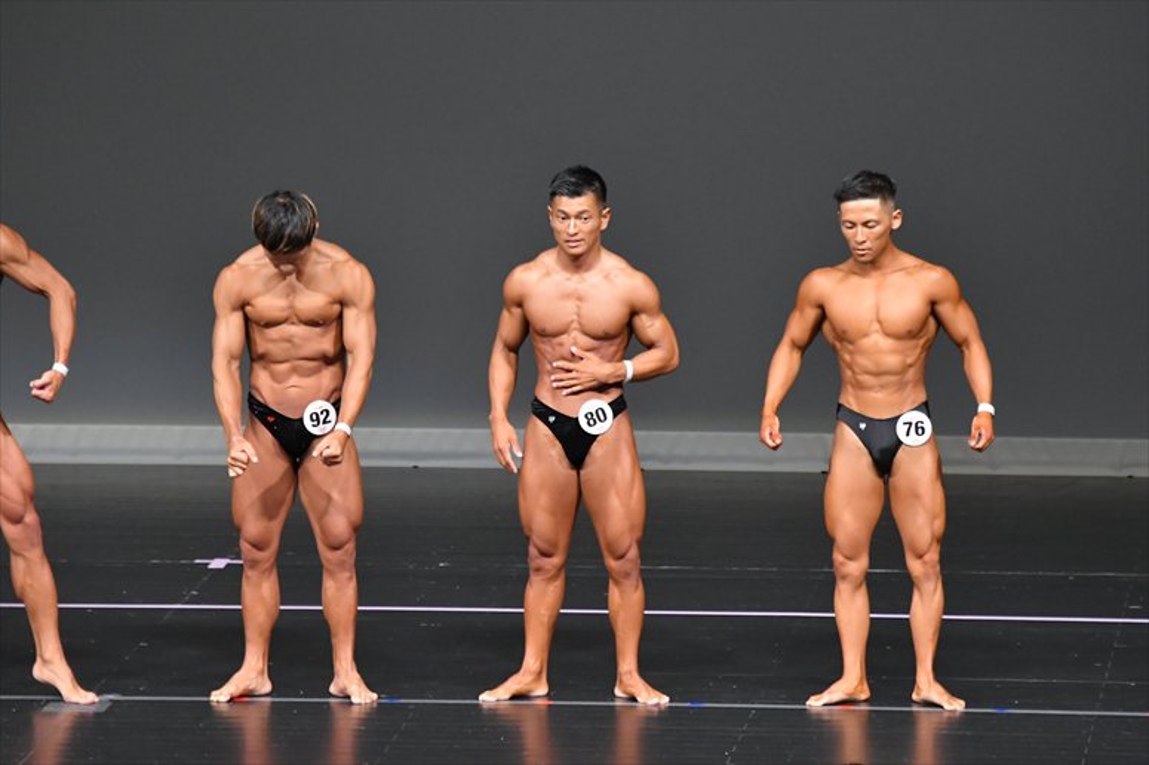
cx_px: 574
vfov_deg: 4.4
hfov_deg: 6.5
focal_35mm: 315
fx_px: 10049
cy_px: 382
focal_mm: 210
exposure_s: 1/400
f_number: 5.6
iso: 5000
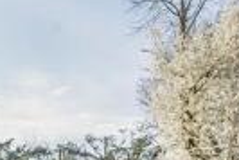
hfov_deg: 30.3
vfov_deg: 20.4
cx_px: -26
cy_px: 227
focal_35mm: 59
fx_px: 392
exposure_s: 1/500
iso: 320
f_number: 9
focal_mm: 12
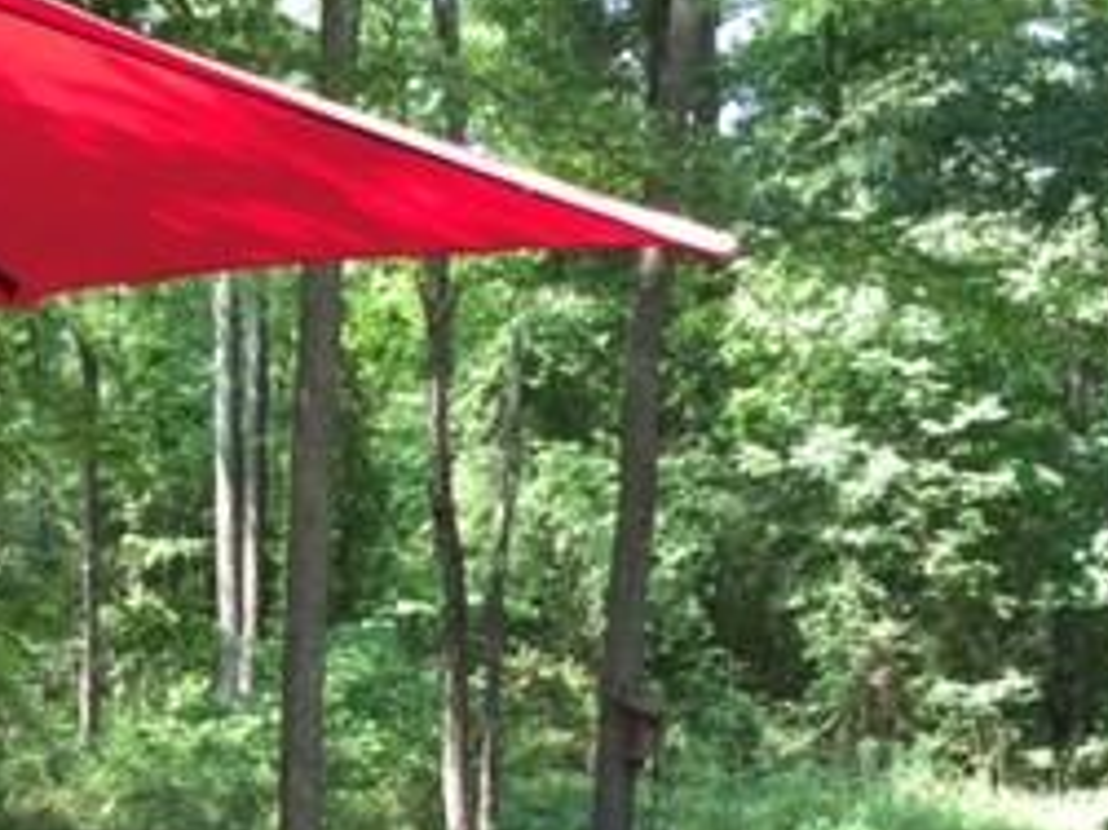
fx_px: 2367
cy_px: 742
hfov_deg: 25.8
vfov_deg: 19.5
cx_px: 185
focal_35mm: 74
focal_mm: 4.15
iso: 32
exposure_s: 1/121
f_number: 2.2
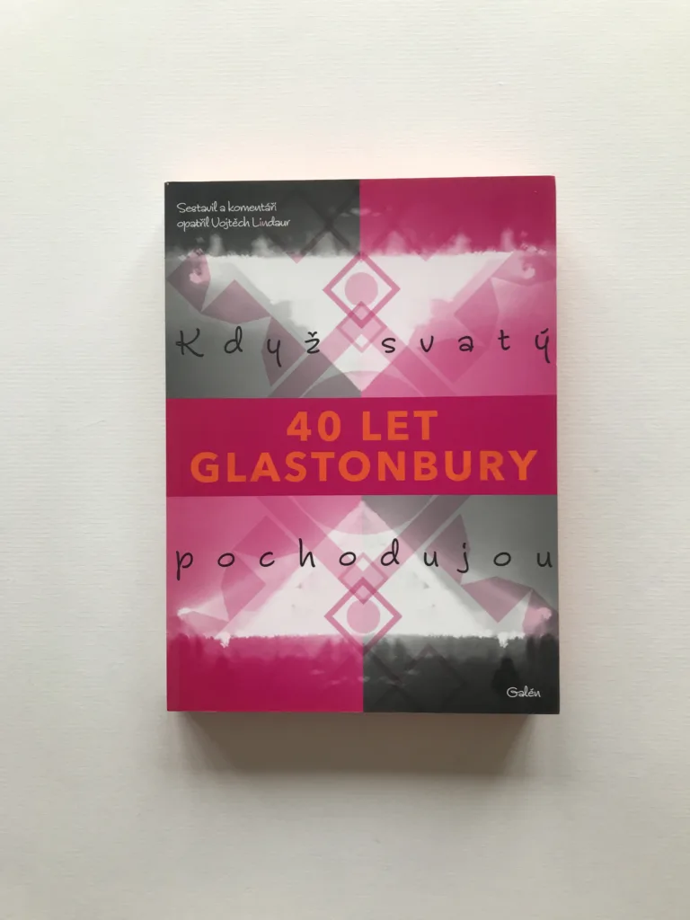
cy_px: 460
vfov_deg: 63.4
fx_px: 744
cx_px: 345
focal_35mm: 28
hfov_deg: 49.7
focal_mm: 3.99
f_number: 1.8
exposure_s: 1/50
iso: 32
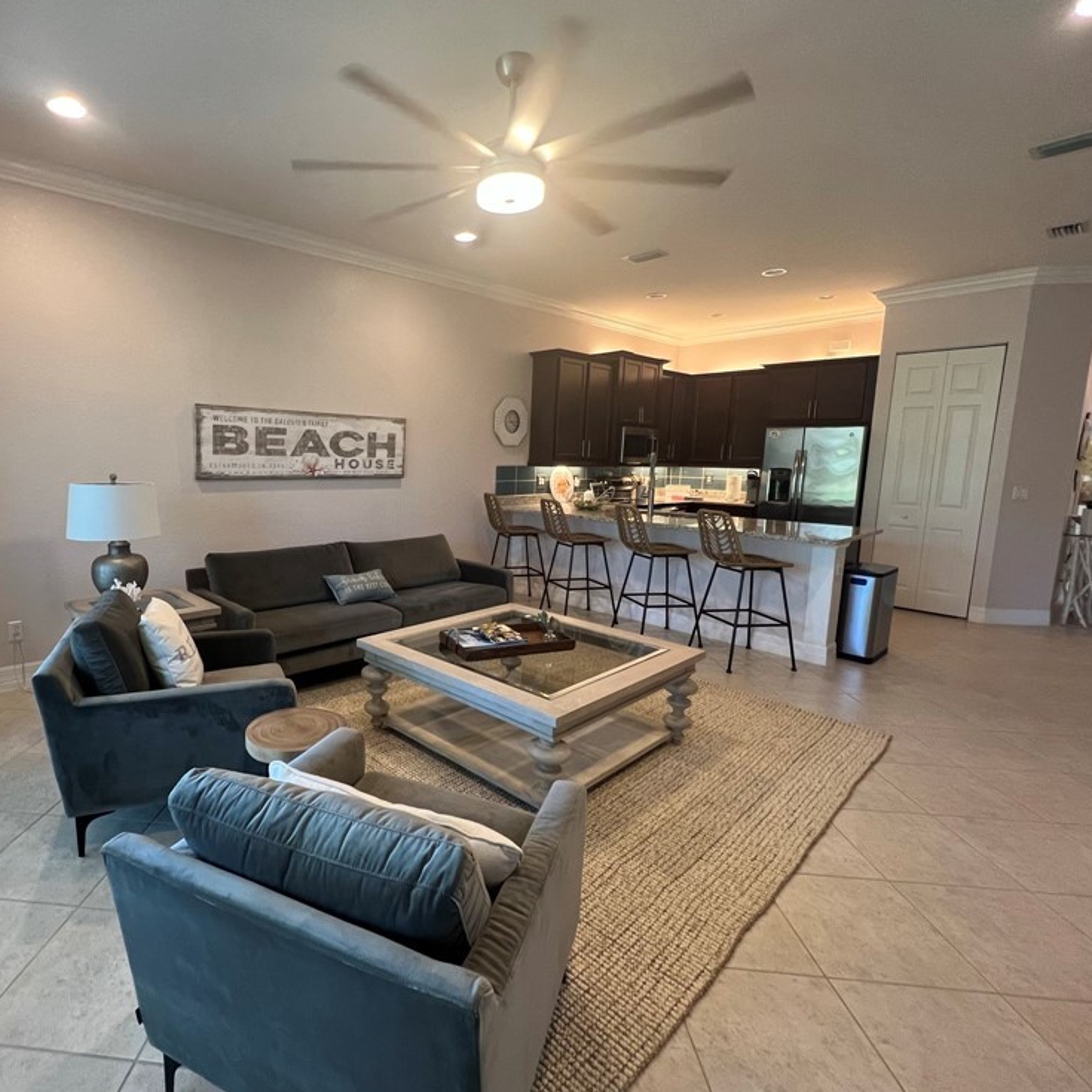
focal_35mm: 16
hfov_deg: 85.7
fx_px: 571
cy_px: 535
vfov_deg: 87.4
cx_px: 409
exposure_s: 1/60
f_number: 1.8
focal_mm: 1.57
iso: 200
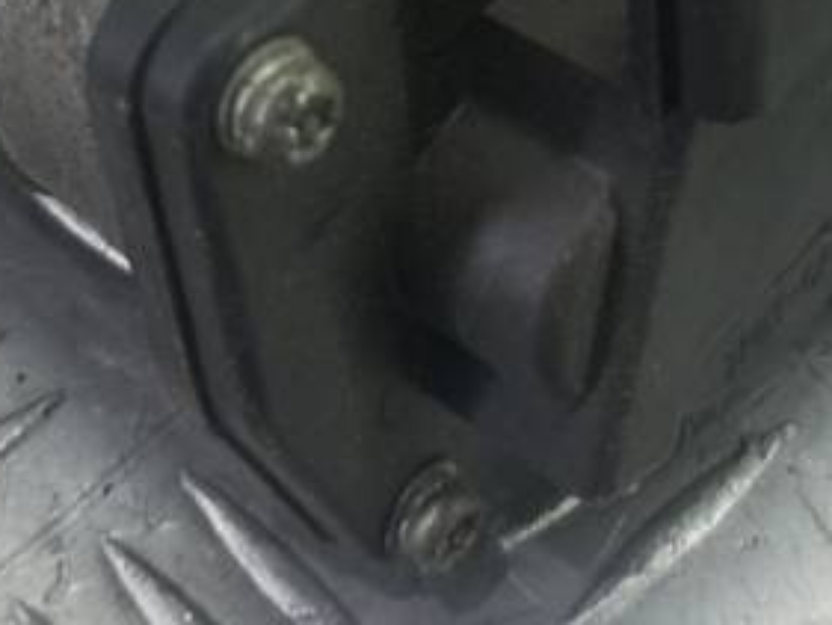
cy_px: -252
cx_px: 385
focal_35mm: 91
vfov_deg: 15.3
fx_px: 2188
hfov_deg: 21.5
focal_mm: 4.6
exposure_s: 1/50
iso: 80
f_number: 1.8
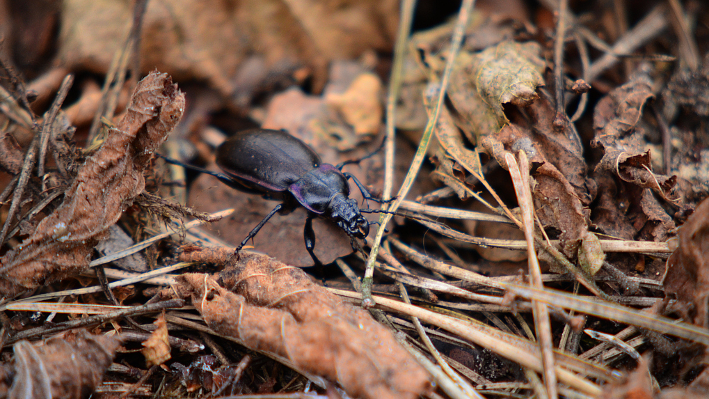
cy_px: 217
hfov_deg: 6.9
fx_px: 5921
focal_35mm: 315
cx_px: 353
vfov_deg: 3.9
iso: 400
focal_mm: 200
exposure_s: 1/80
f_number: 6.3
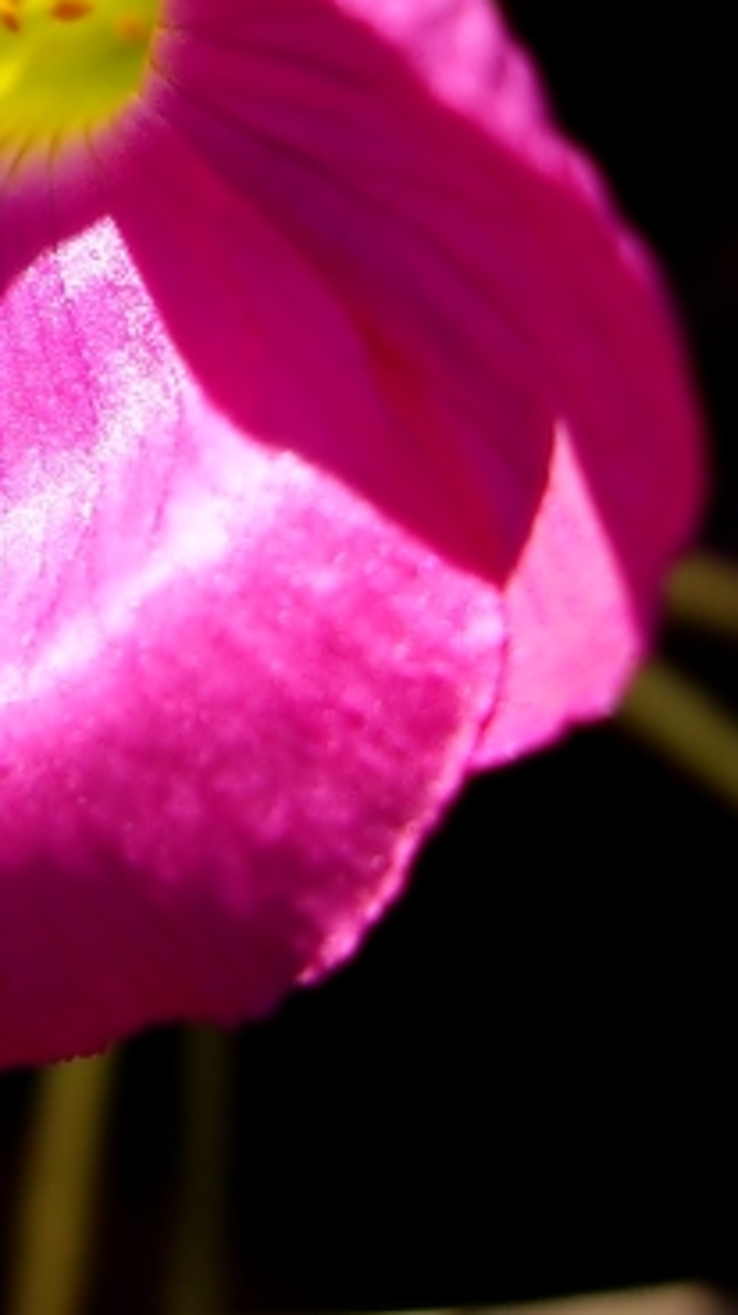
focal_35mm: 115
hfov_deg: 10.4
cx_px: -64
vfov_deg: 18.2
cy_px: -4
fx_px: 4009
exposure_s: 1/640
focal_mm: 7.9
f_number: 2.8
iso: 64
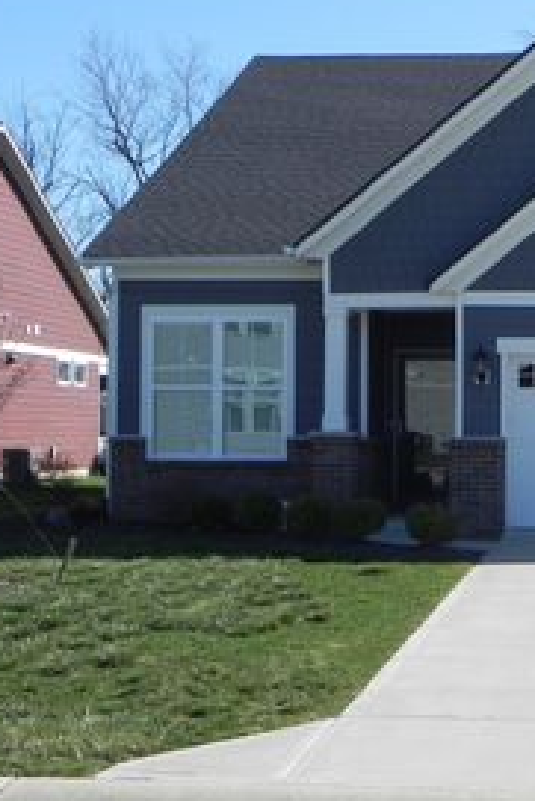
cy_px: 418
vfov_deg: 28.4
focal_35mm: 71
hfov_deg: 18.8
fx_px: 1581
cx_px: 505
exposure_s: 1/414
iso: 160
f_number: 6.3
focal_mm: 6.6
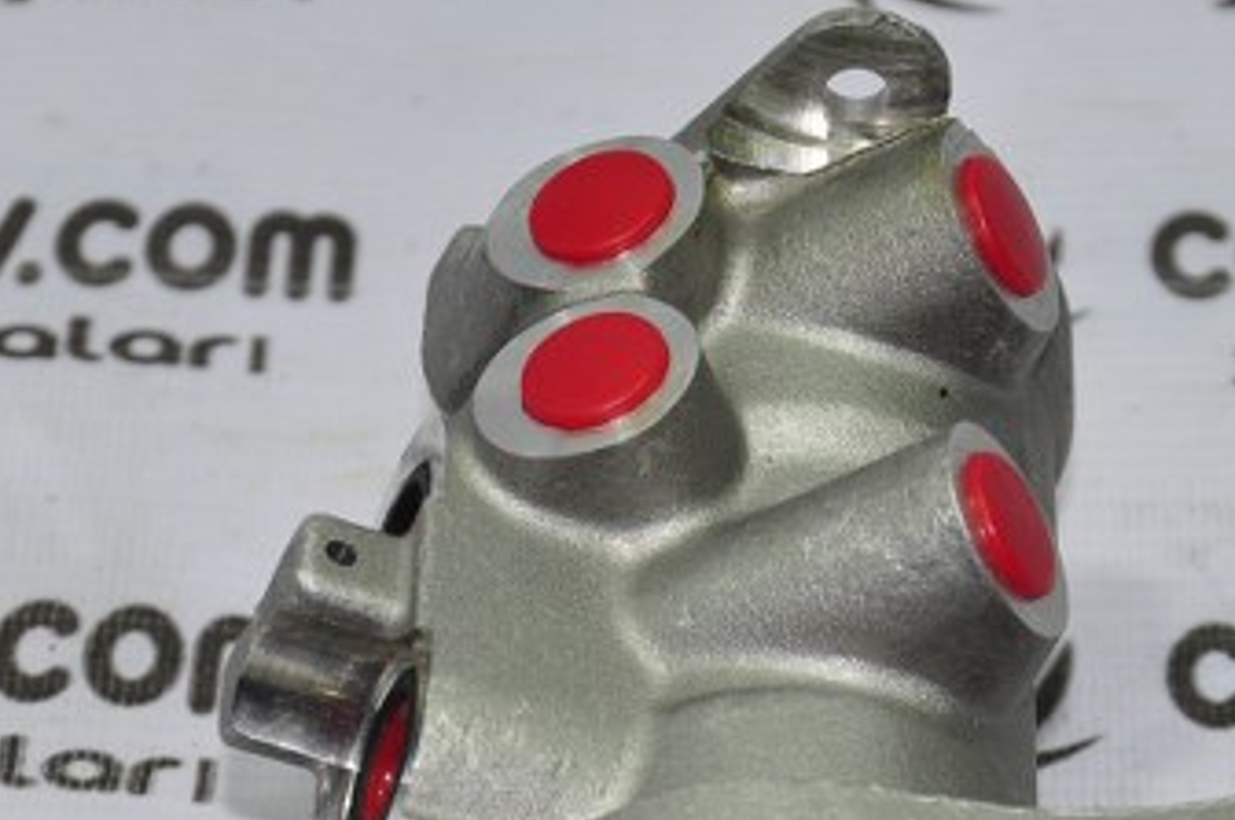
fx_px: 6611
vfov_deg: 7.1
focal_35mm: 193
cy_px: 754
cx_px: 728
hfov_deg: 10.7
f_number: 4.8
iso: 200
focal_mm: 48
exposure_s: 1/60
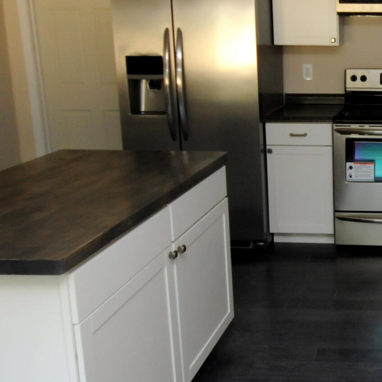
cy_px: 114
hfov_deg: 32.9
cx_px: 420
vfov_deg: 37.0
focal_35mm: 45
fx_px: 562
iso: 800
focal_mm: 10
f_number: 6.7
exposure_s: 1/60
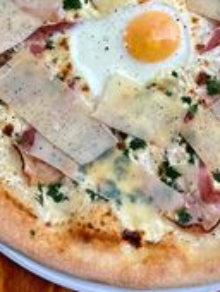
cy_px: 76
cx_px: 139
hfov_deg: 22.6
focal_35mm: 65
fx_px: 549
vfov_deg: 29.3
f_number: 1.5
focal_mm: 5.7
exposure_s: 1/692
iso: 50
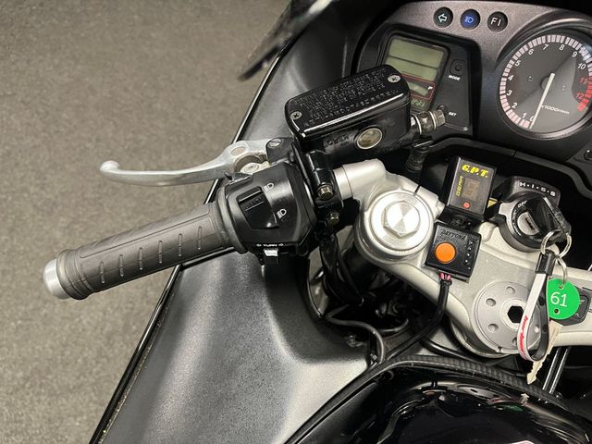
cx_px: 296
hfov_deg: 67.3
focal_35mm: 26
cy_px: 222
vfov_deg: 53.1
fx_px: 445
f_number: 1.6
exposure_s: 1/50
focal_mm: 5.1
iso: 320
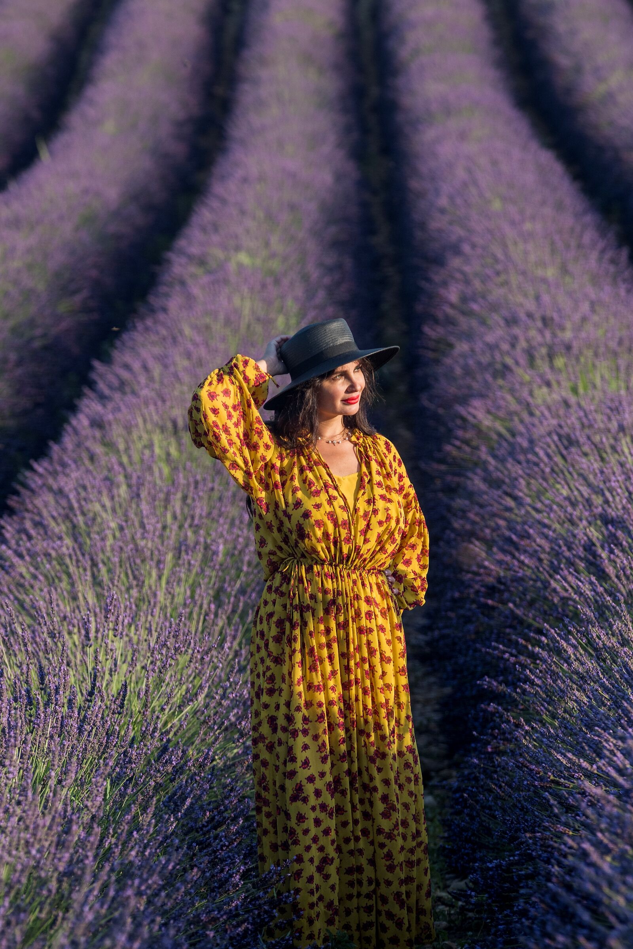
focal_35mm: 300
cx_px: 316
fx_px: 7912
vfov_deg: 6.9
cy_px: 474
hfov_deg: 4.6
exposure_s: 1/400
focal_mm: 200
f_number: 6.3
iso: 320
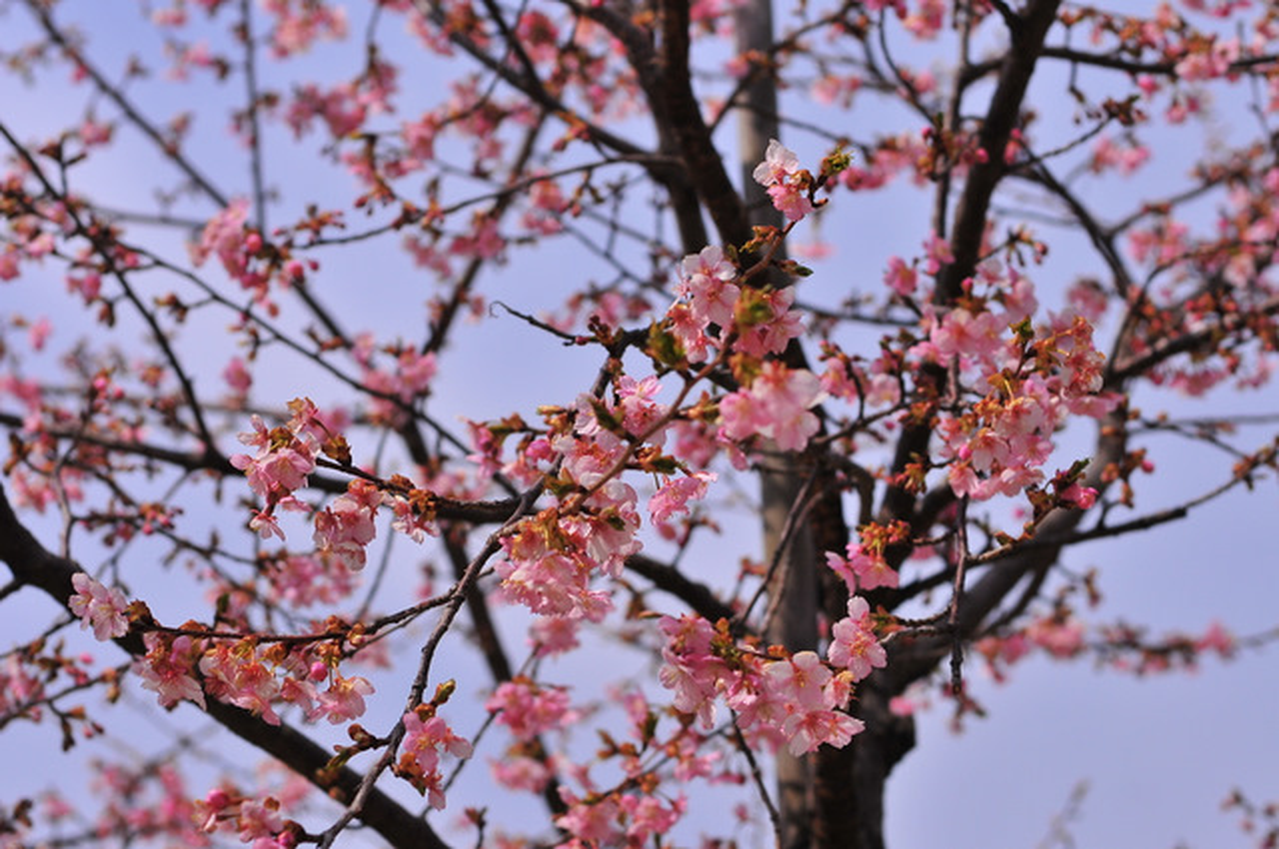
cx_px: 640
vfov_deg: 18.1
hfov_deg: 27.0
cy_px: 424
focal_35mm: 75
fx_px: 2661
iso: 200
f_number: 4
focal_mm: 50
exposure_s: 1/5000
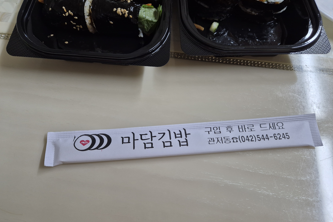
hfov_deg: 73.7
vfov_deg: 53.1
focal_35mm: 24
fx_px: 222
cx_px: 166
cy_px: 111
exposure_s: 1/120
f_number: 1.8
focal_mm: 5.4
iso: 100
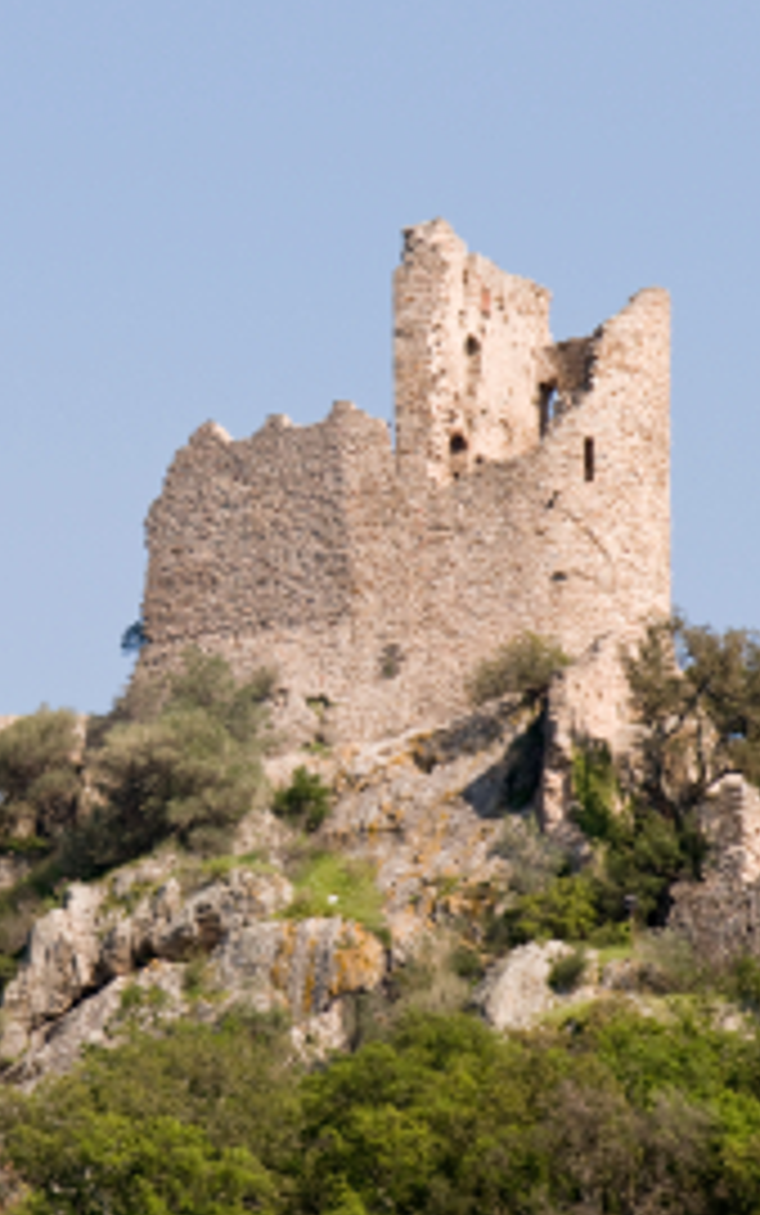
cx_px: 189
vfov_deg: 6.5
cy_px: 603
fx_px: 10752
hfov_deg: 4.0
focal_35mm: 325
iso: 200
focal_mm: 135
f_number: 10
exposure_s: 1/400
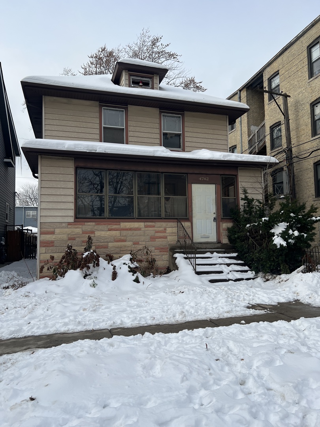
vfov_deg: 67.3
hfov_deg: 53.1
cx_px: 160
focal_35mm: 26
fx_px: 320
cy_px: 214
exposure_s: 1/4115
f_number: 1.5
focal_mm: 5.7
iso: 50
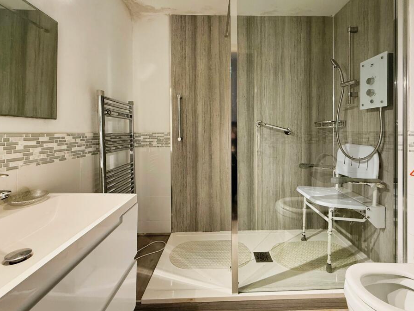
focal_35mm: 16
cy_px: 144
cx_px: 224
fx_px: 191
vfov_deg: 78.0
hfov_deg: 94.3
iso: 320
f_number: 2.2
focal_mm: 2.22
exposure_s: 1/50
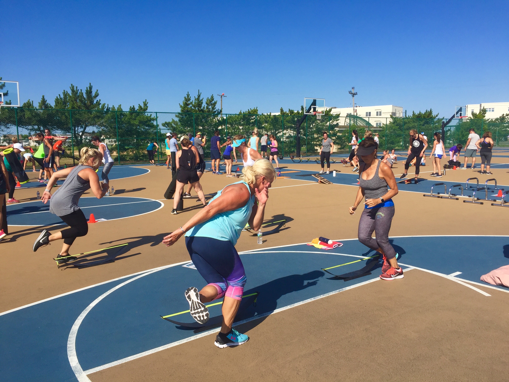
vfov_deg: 48.2
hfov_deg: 61.7
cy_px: 191
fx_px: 426
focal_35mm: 29
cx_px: 254
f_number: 2.2
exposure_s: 1/2326
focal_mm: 4.15
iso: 32
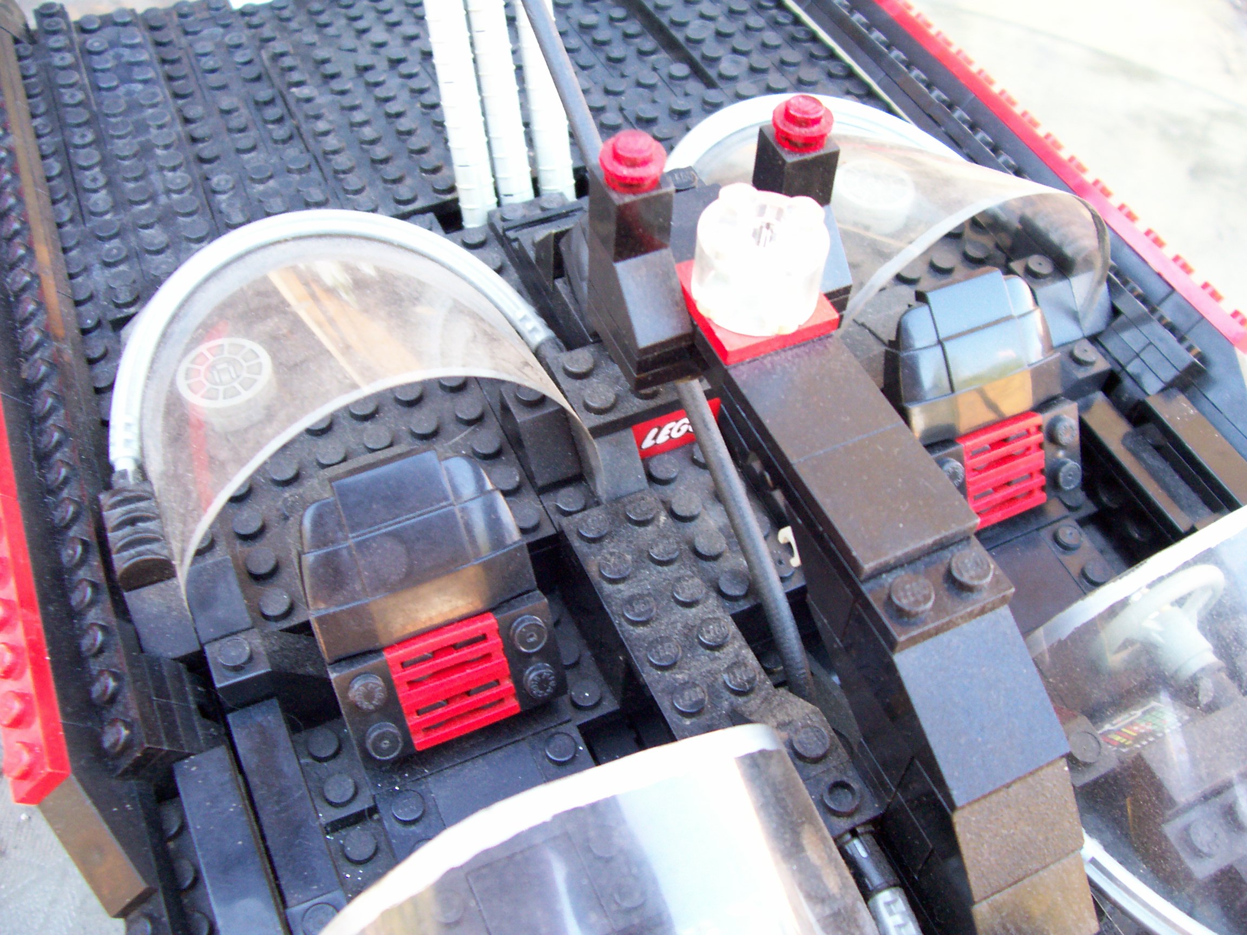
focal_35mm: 34
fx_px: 1225
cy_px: 468
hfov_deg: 54.0
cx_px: 624
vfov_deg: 41.8
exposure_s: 1/28.5
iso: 160
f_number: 2.7
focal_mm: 5.6
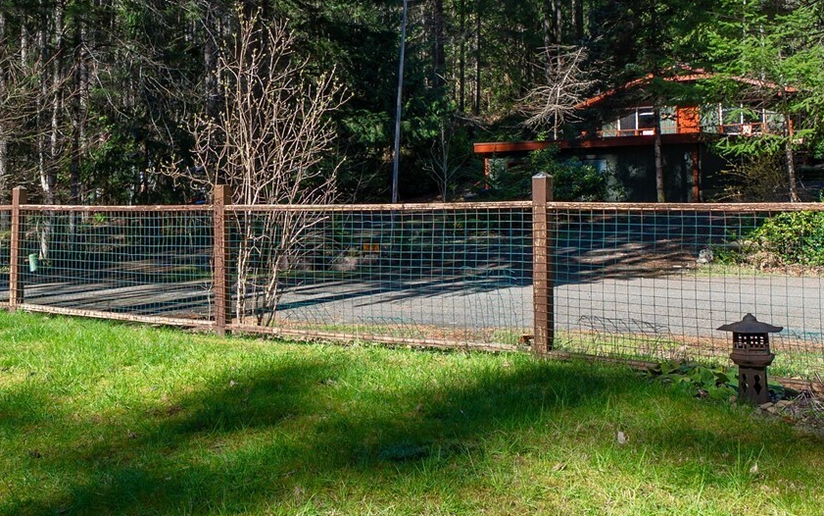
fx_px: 831
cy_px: 243
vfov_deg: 34.4
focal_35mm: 37
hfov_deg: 52.1
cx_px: 302
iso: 80
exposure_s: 1/40
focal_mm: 18
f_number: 7.1
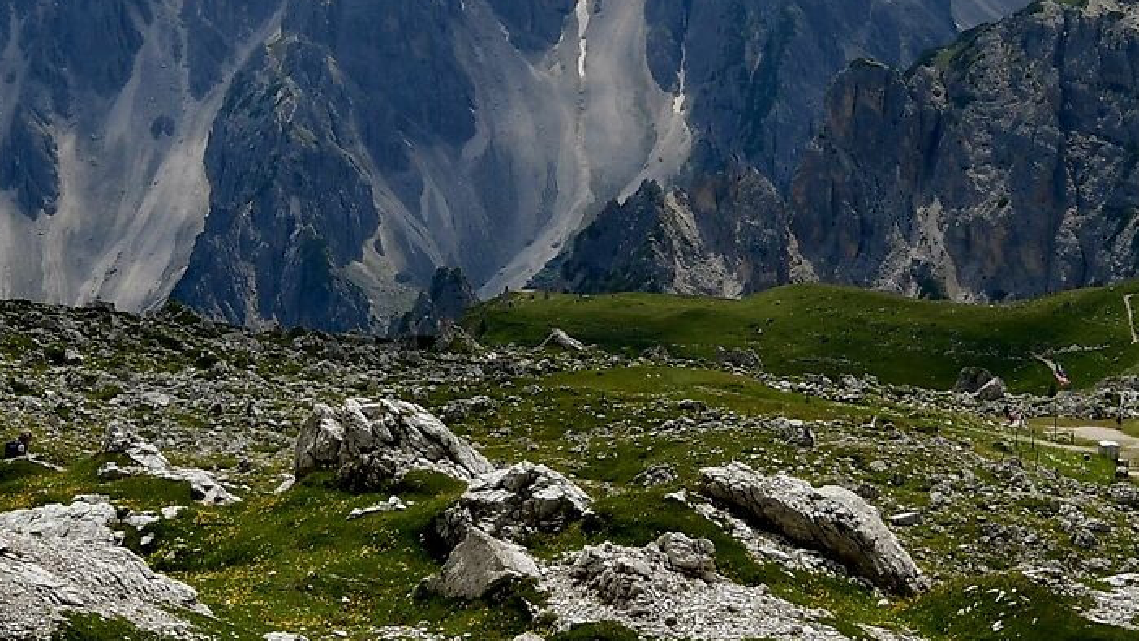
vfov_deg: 9.4
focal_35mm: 129
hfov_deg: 16.6
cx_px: 612
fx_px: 3896
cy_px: 110
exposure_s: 1/640
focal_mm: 24
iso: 200
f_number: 11
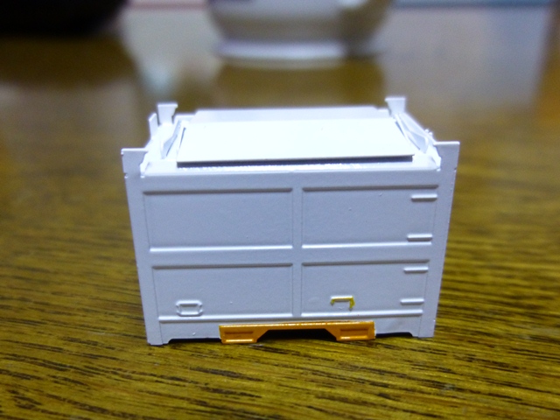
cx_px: 280
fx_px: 404
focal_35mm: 25
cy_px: 210
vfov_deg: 54.9
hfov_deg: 69.4
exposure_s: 1/13
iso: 400
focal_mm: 4.5
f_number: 3.1
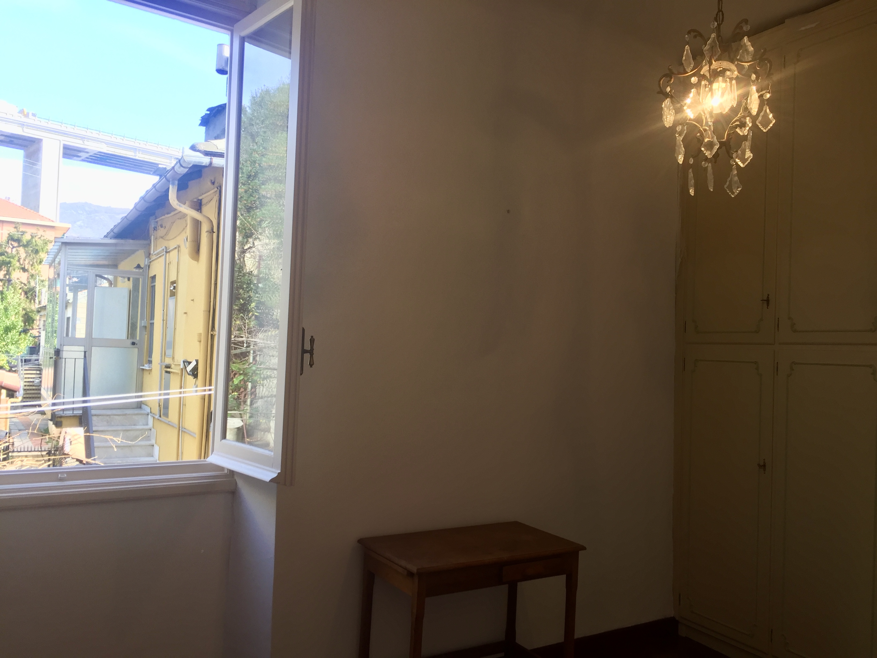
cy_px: 329
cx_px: 438
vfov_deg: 48.2
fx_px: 735
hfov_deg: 61.7
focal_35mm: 29
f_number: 2.2
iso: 32
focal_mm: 4.15
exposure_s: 1/100
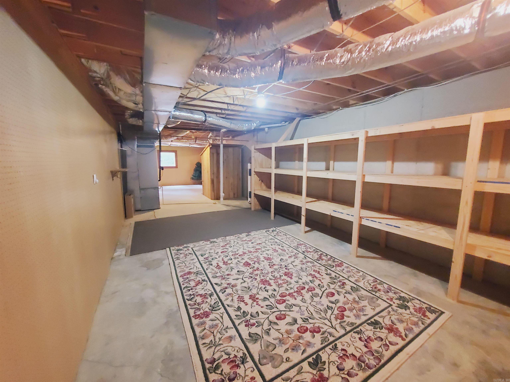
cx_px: 255
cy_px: 191
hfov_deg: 106.2
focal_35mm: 13
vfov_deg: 89.9
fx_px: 192
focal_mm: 1.8
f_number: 2.2
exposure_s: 1/20
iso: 800
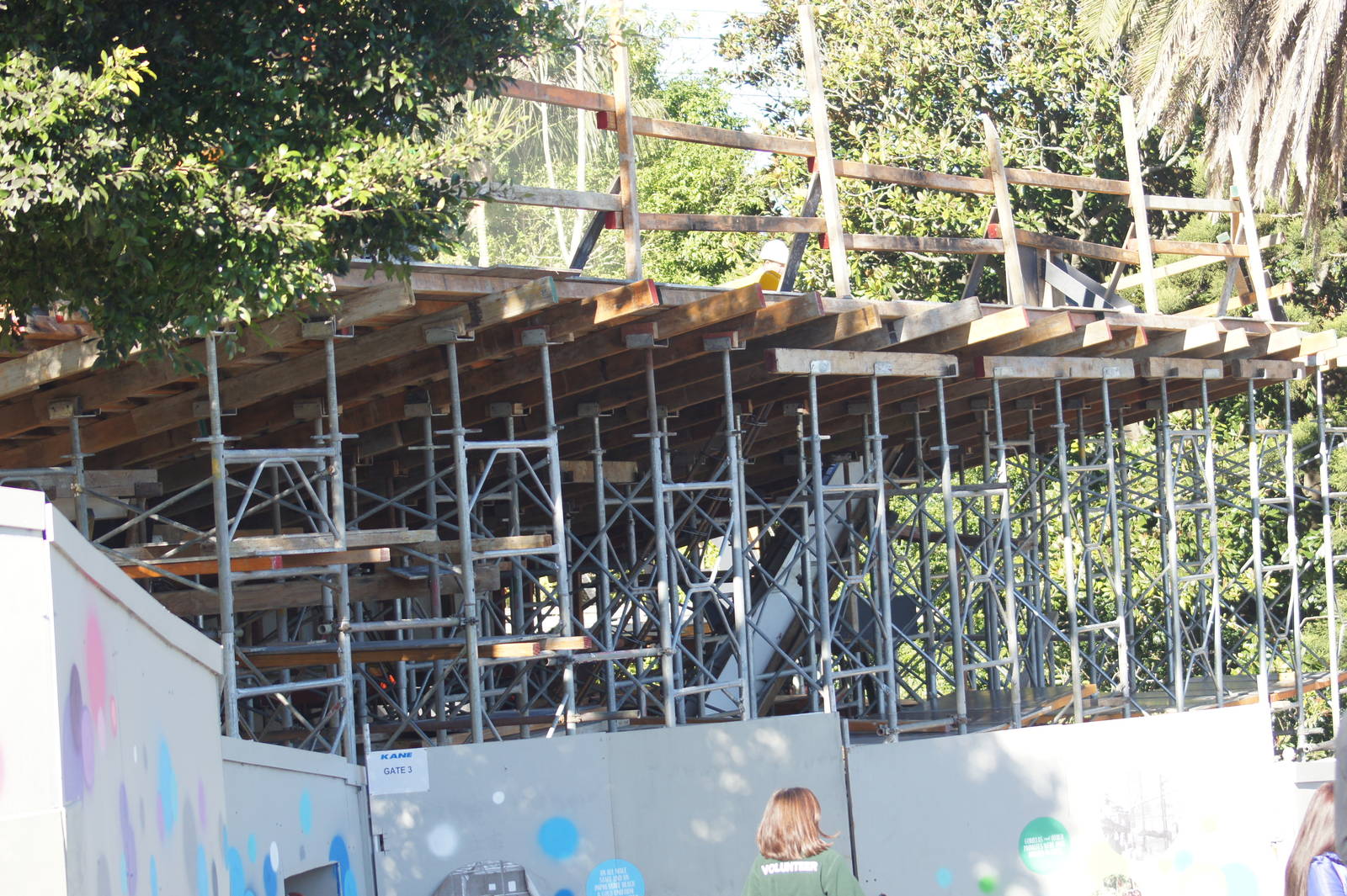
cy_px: 448
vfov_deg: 12.2
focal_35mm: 112
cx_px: 674
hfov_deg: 18.2
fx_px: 4207
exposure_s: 1/160
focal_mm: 75
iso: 200
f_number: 5
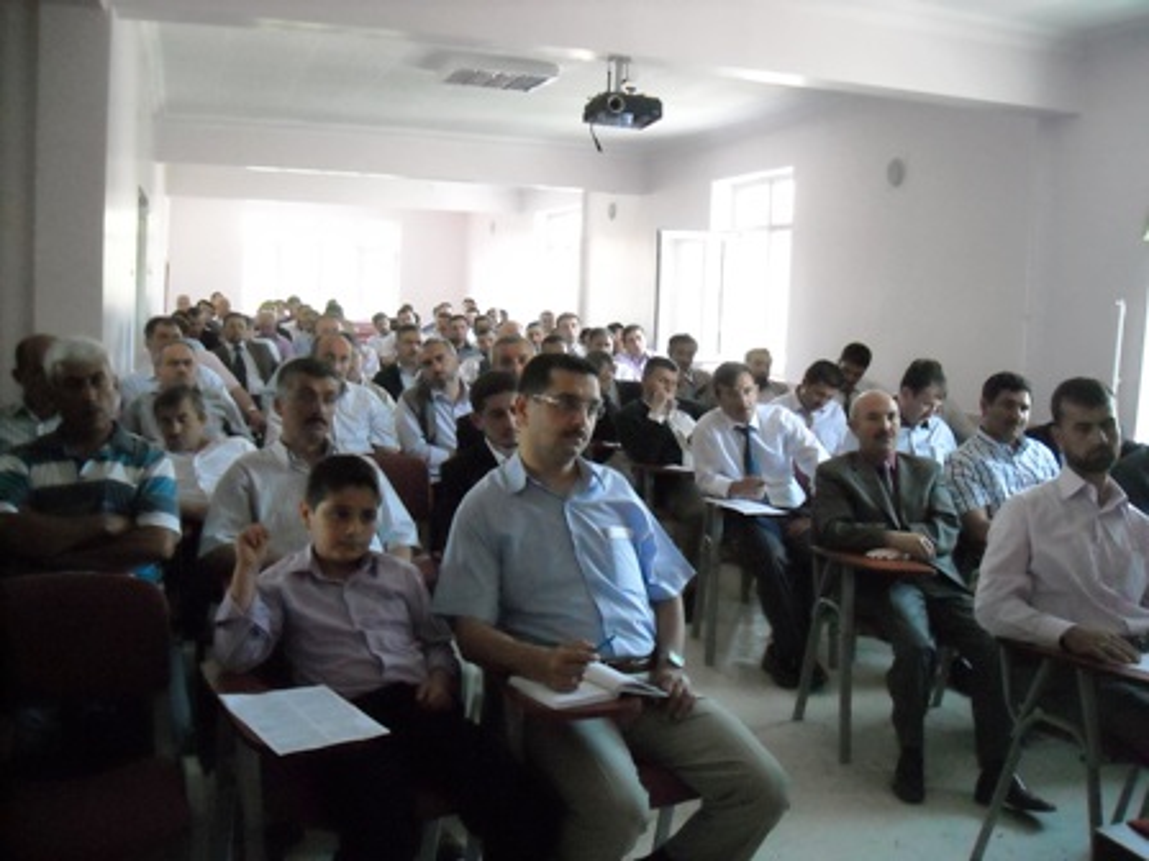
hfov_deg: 52.6
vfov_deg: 40.7
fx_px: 1162
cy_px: 430
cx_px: 574
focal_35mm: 35
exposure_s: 1/125
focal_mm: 5.7
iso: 800
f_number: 2.8
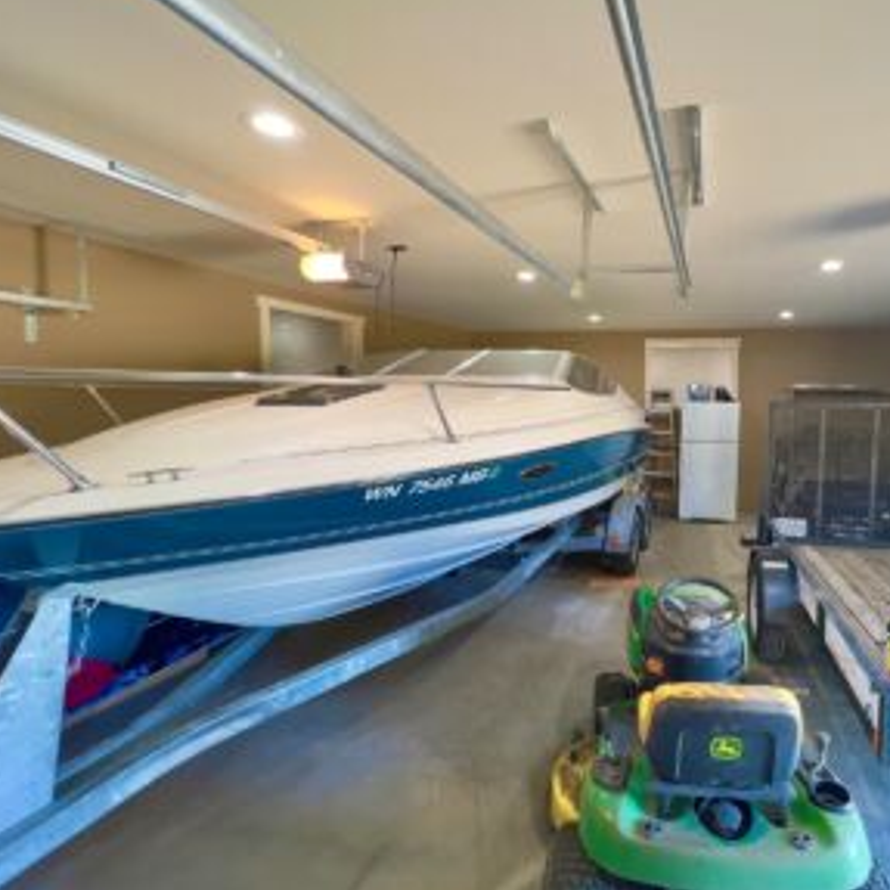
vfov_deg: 87.4
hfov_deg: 84.3
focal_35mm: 16
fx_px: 465
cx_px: 595
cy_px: 428
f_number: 1.8
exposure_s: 1/60
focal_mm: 1.57
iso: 200
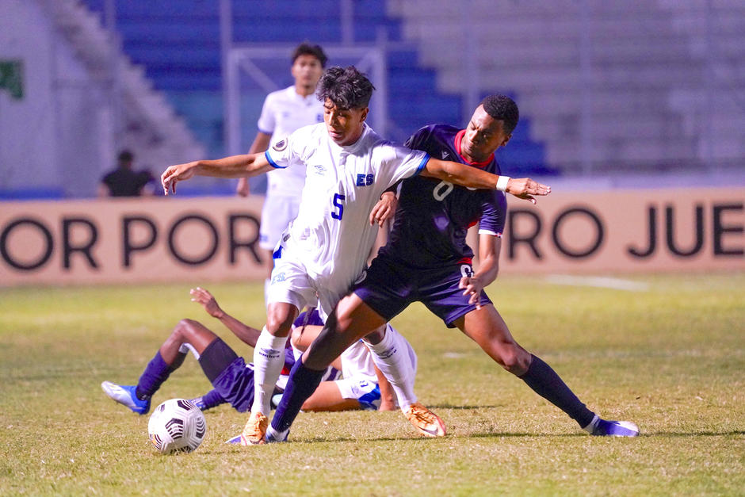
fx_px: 9272
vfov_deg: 3.1
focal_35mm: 448
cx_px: 372
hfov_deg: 4.6
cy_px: 248
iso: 8000
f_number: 6.3
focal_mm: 448
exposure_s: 1/500
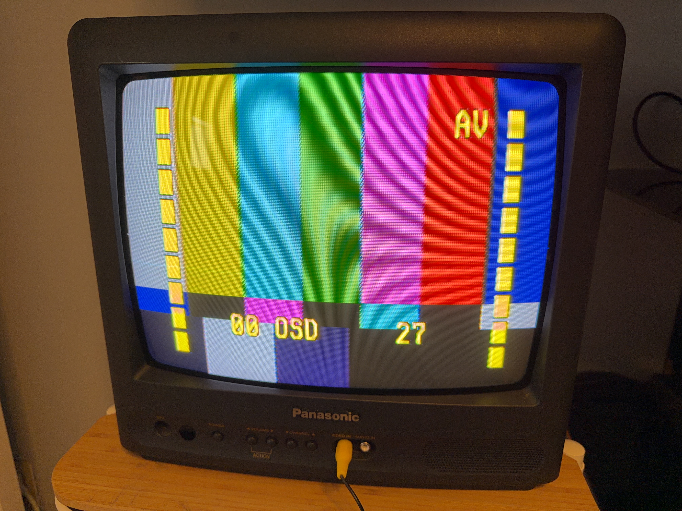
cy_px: 256
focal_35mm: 24
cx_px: 341
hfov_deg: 71.6
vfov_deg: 56.8
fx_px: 473
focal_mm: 6.76
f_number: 1.78
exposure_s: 1/60
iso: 50
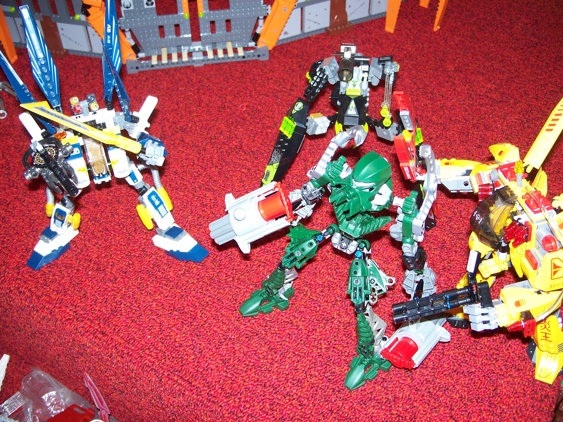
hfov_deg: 50.1
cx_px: 282
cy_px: 211
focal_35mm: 37
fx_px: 602
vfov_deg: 38.7
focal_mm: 7.8
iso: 125
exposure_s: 1/60
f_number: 2.8
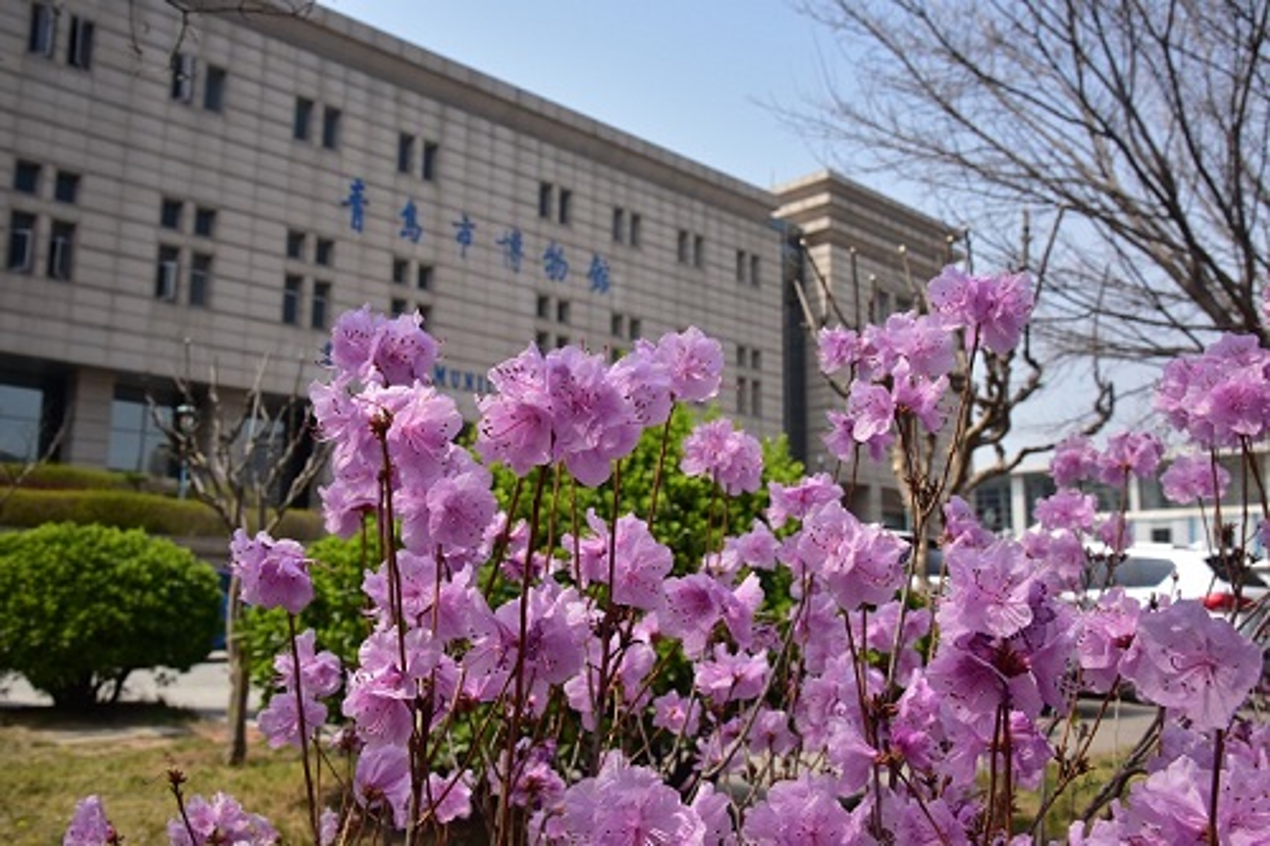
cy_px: 423
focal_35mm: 32
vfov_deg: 41.1
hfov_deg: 58.7
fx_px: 1128
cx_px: 635
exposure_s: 1/640
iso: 800
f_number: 13
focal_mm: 32
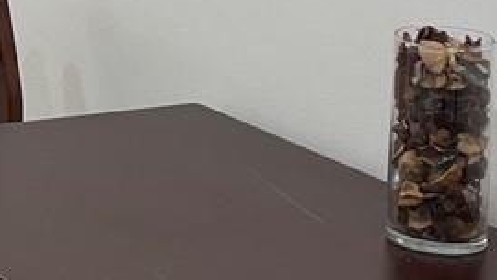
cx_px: -298
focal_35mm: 168
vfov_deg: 6.9
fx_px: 2214
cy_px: -322
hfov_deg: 12.1
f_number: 1.6
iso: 40
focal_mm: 4.2
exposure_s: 1/120
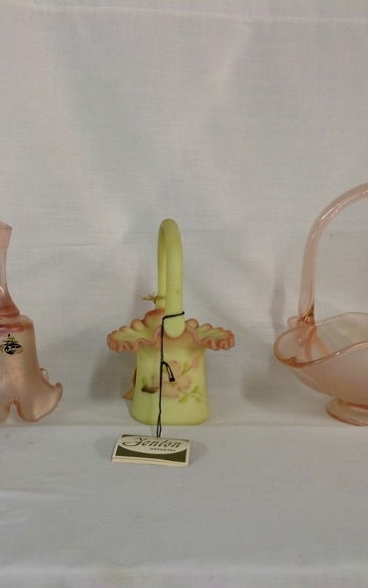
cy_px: 295
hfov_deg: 25.7
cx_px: 120
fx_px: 802
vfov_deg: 40.3
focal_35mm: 50
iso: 64
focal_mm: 4.28
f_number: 2.4
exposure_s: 1/20
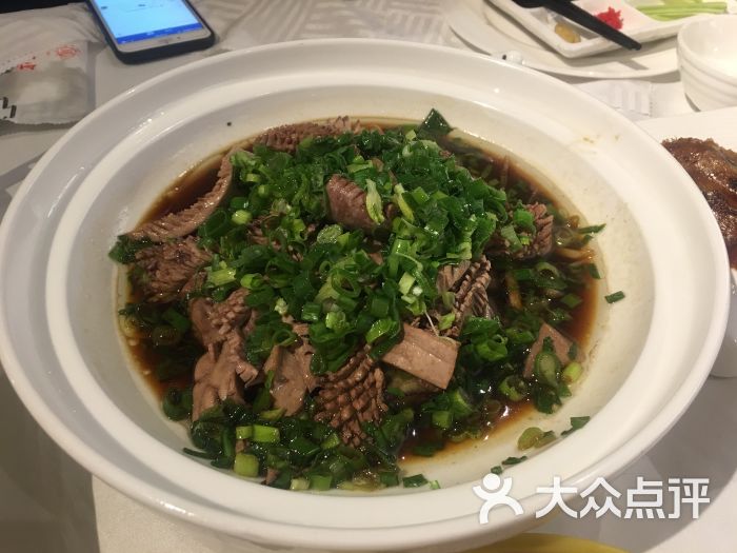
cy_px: 276
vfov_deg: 48.2
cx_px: 368
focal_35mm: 29
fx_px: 617
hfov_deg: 61.7
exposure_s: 1/17
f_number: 2.2
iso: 50
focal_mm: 4.15
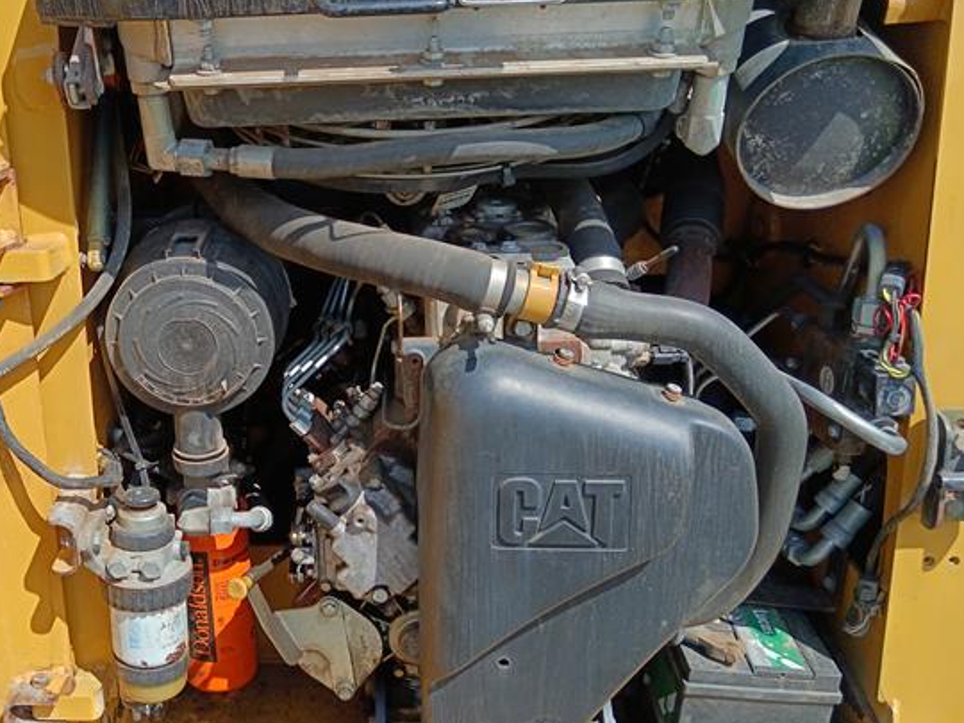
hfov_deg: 45.8
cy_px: 327
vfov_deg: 35.9
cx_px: 289
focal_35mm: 40
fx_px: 1114
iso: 101
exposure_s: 1/644
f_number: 1.9
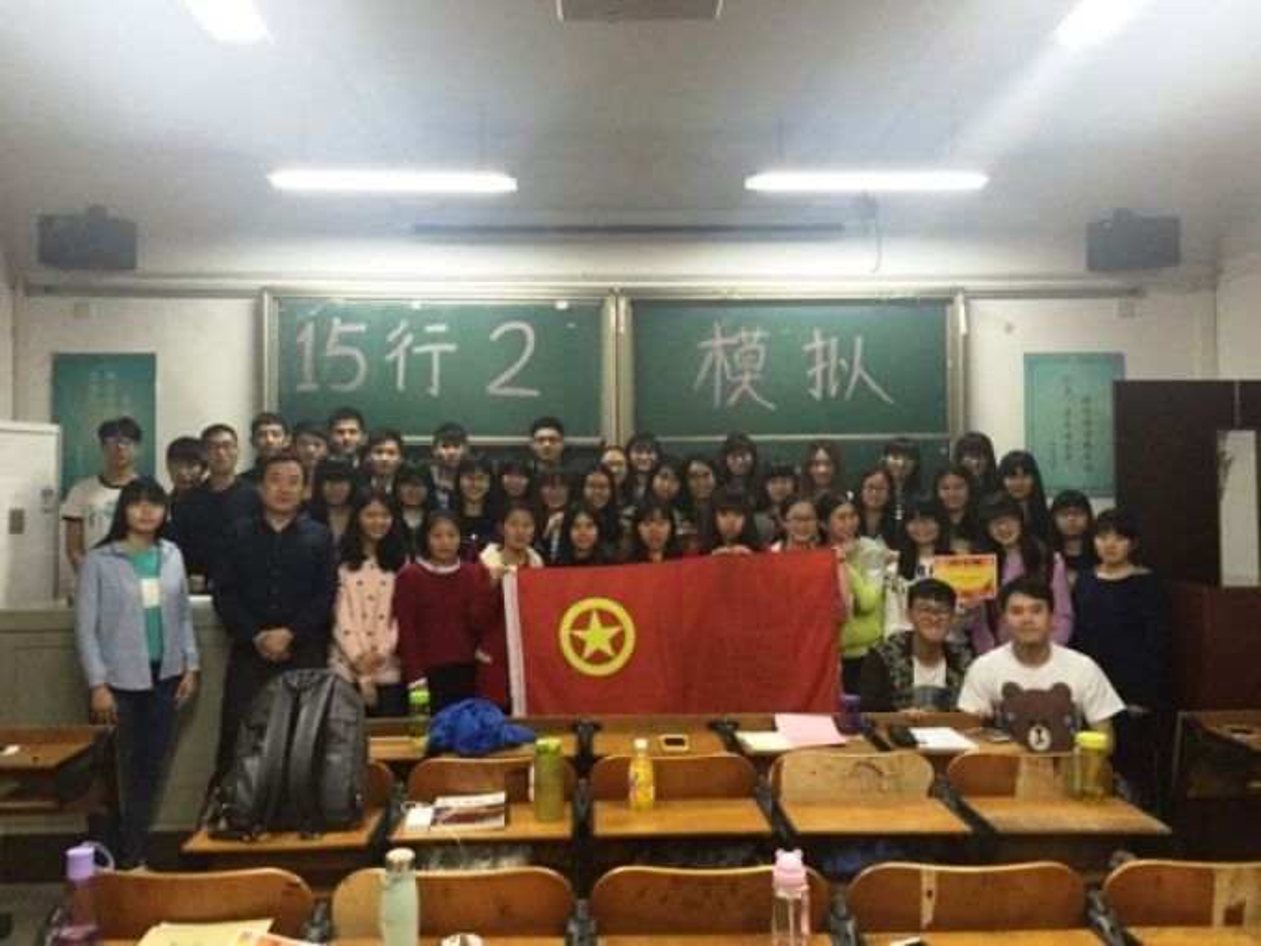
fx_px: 1056
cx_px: 630
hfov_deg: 61.7
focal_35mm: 29
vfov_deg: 48.2
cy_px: 473
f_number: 2.2
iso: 200
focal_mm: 4.15
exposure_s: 1/33
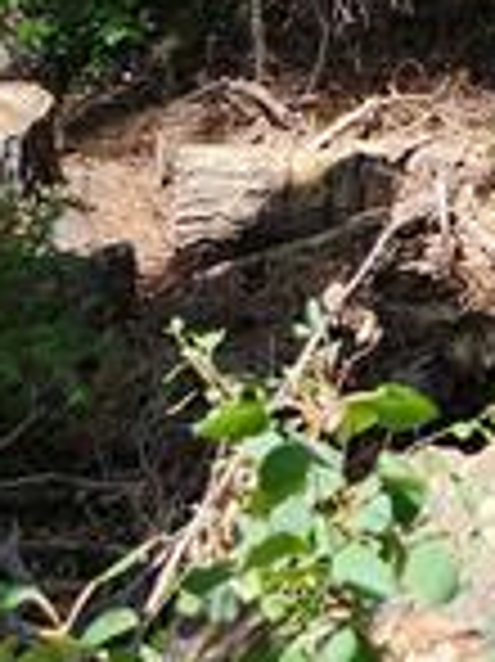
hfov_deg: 11.8
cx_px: 738
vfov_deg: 13.4
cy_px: -770
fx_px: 2291
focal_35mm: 120
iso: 20
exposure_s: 1/410
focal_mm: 5.4
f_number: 1.8
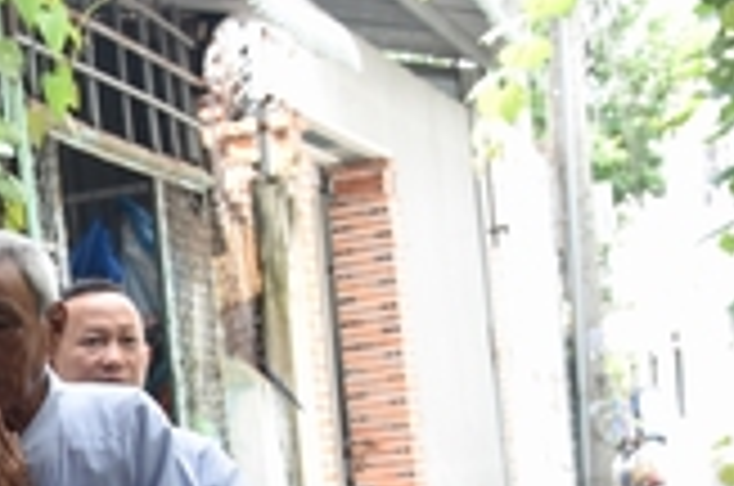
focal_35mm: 136
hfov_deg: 14.1
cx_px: -392
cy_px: 684
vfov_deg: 9.8
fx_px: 2767
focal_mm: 34
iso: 400
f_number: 5
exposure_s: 1/100
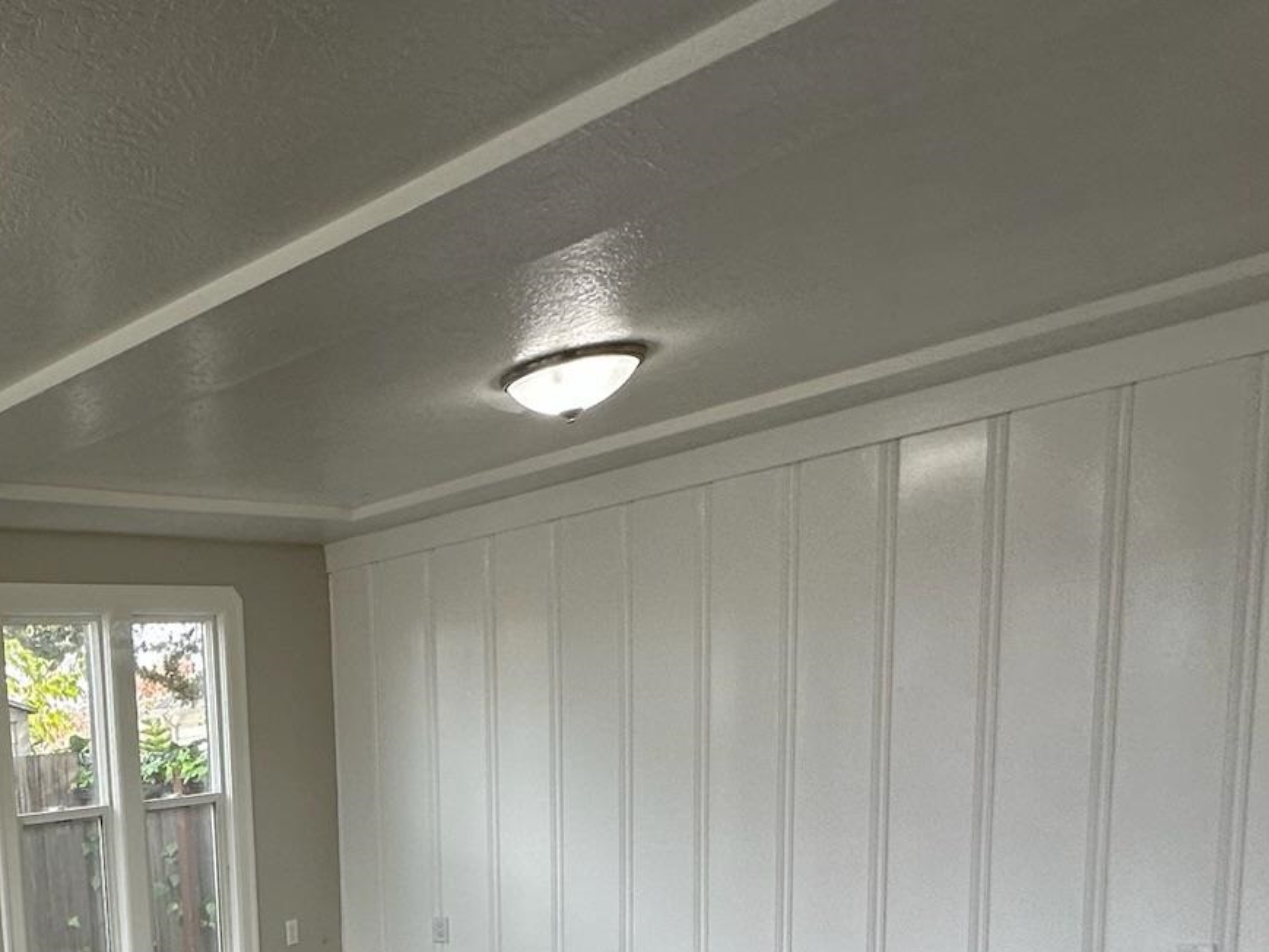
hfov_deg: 42.4
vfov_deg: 38.1
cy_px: 958
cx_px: -152
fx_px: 1210
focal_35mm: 33
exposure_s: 1/120
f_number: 2.2
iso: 64
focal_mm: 2.22
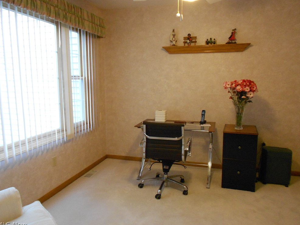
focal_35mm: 27
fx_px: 234
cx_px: 151
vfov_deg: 51.4
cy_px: 113
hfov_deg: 65.3
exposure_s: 1/30
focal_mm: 4.6
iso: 400
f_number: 3.2
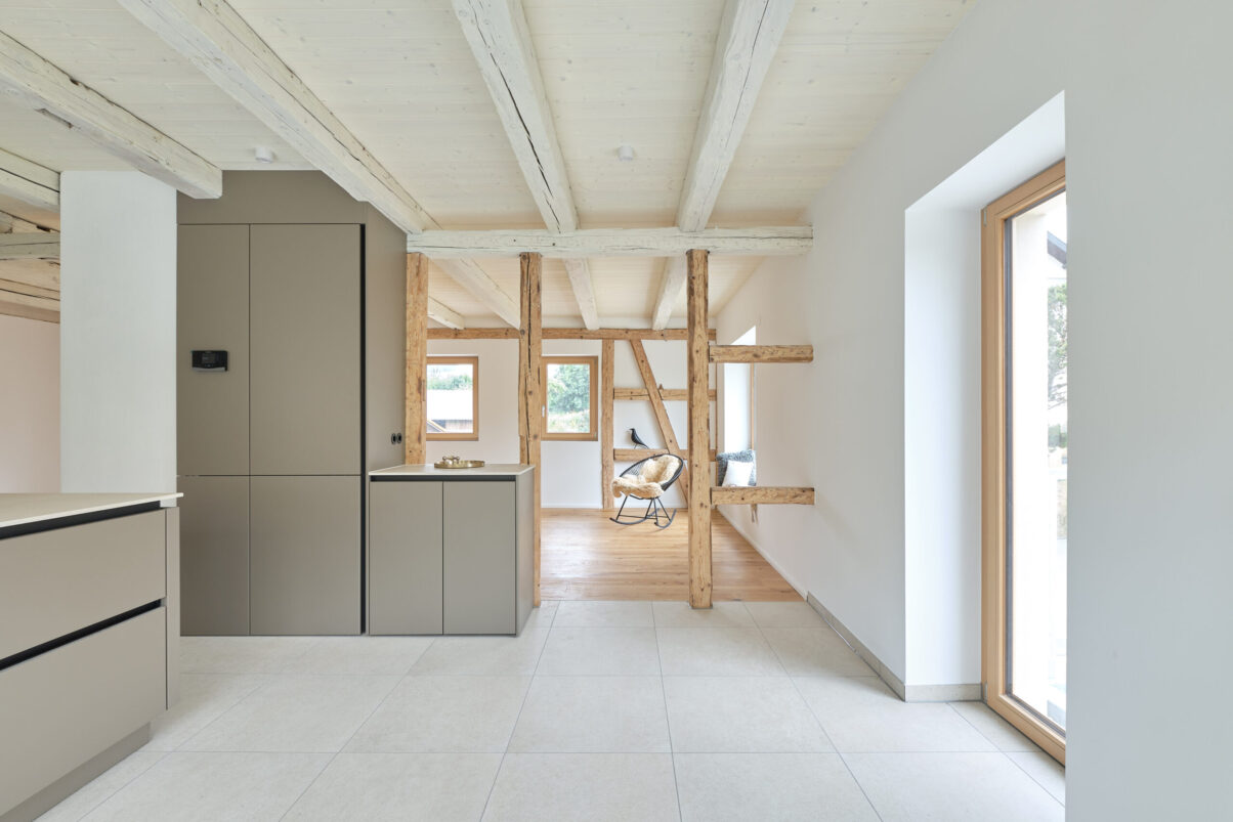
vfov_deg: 77.3
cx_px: 616
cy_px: 411
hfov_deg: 100.4
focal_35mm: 15
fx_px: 514
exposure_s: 1/8
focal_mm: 10
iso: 200
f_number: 8
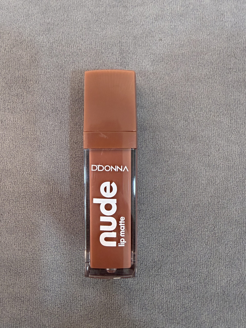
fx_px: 227
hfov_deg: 56.8
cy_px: 164
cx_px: 123
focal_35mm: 24
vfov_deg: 71.6
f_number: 2.2
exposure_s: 1/89
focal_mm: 2.22
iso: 320
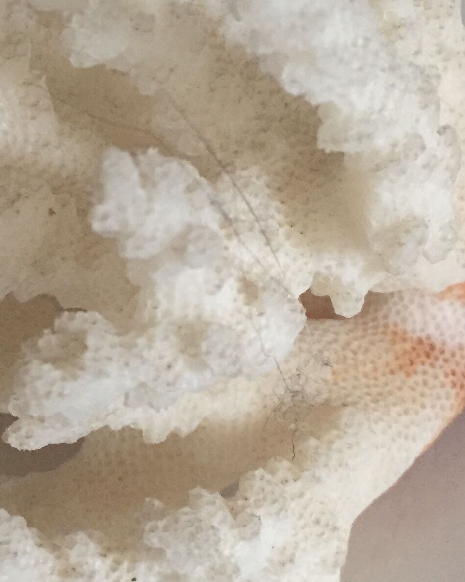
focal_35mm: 78
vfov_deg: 24.4
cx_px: 98
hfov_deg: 19.5
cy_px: 313
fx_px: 1342
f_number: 2.2
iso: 200
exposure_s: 1/33
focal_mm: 4.15
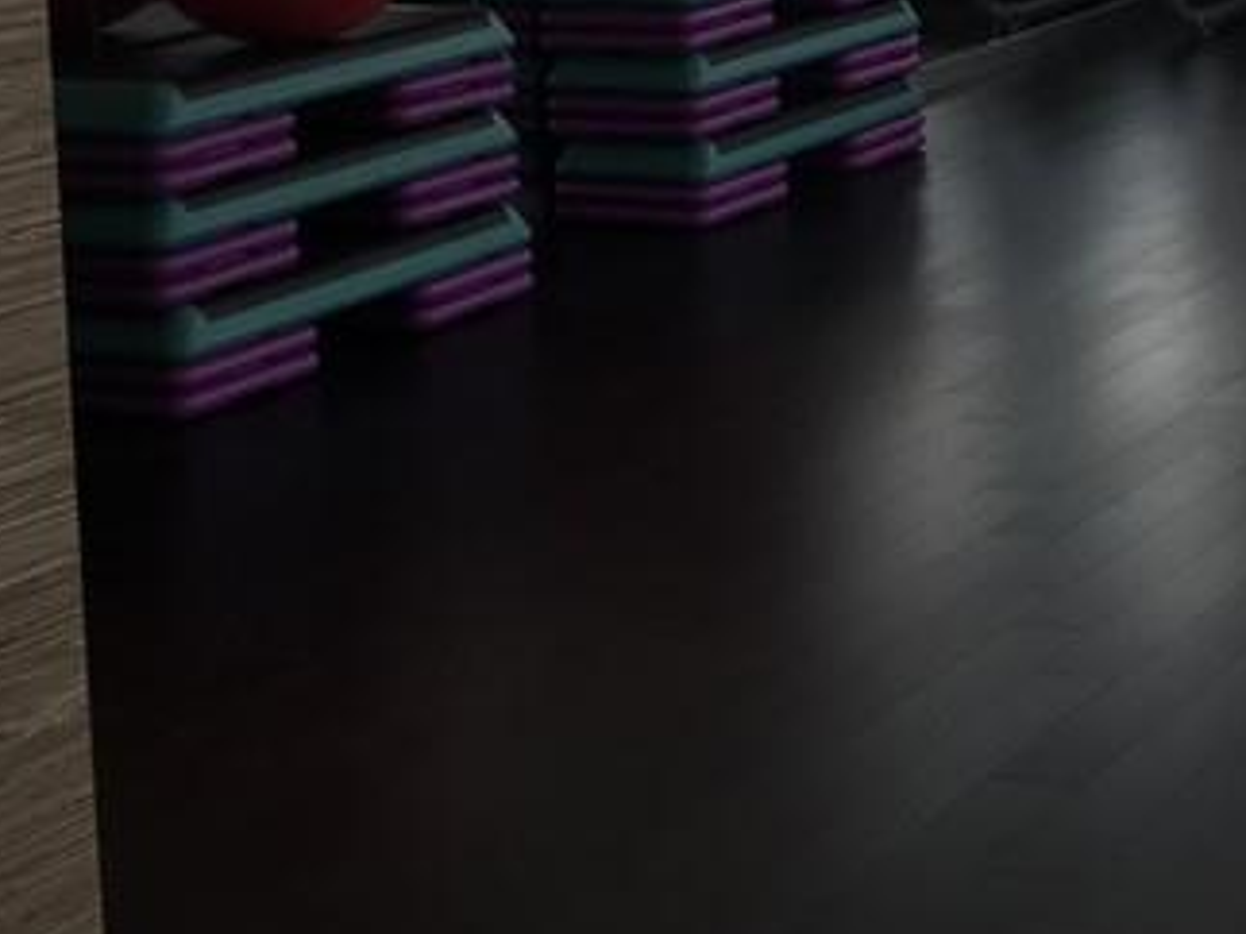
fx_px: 3310
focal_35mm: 92
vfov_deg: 15.6
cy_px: -127
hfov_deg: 19.4
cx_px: 1697
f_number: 2.2
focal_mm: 4.15
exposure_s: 1/40
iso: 32
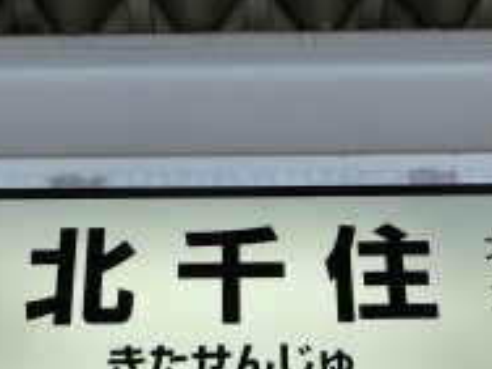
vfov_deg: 17.3
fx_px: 1208
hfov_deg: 23.0
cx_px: 233
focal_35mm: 85
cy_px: 102
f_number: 3.5
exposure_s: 1/160
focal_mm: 4.5
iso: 80
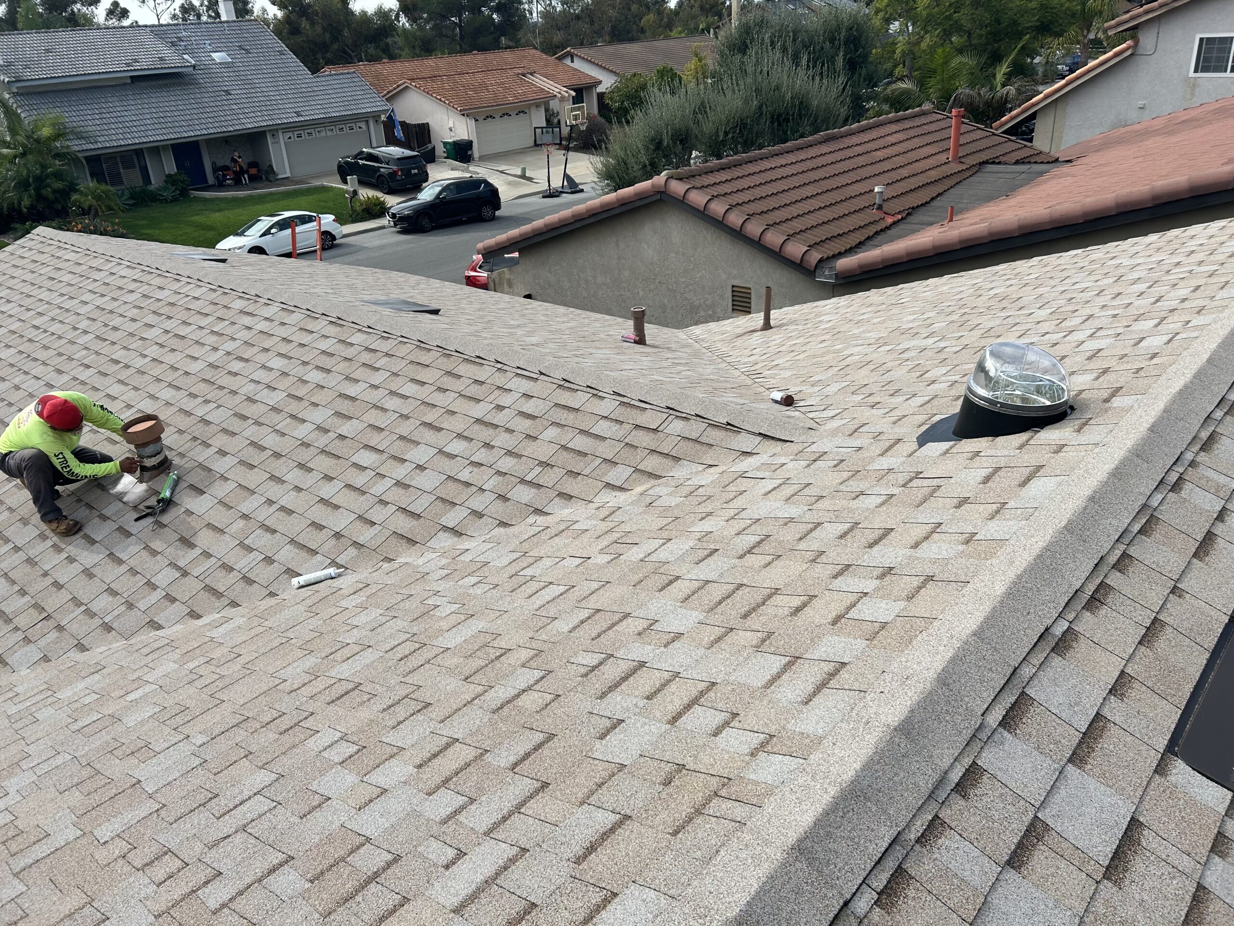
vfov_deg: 53.1
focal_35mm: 26
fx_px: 927
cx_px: 617
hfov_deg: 67.3
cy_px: 463
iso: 50
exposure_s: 1/3831
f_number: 1.5
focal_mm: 5.7
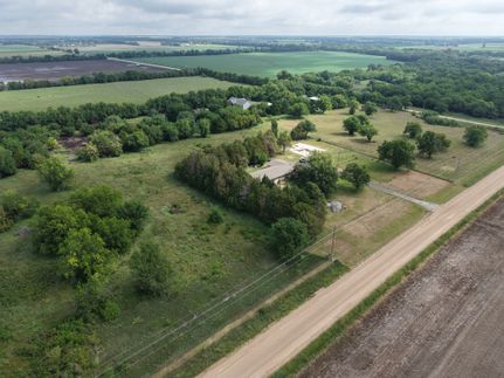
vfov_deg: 56.8
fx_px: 349
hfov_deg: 71.6
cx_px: 252
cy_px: 189
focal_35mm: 24
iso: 220
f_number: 1.8
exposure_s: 1/2500
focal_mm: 8.67
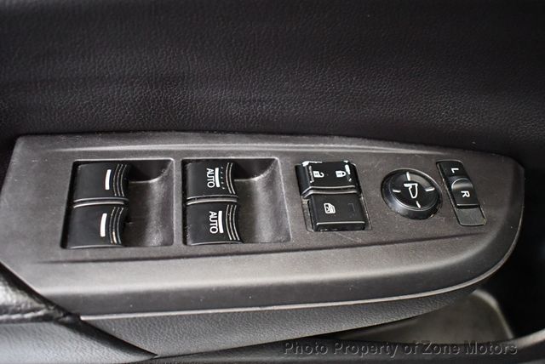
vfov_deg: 36.9
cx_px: 272
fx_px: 545
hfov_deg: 53.1
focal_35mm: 36
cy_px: 182
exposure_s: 1/60
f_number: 3.5
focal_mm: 18
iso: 5600
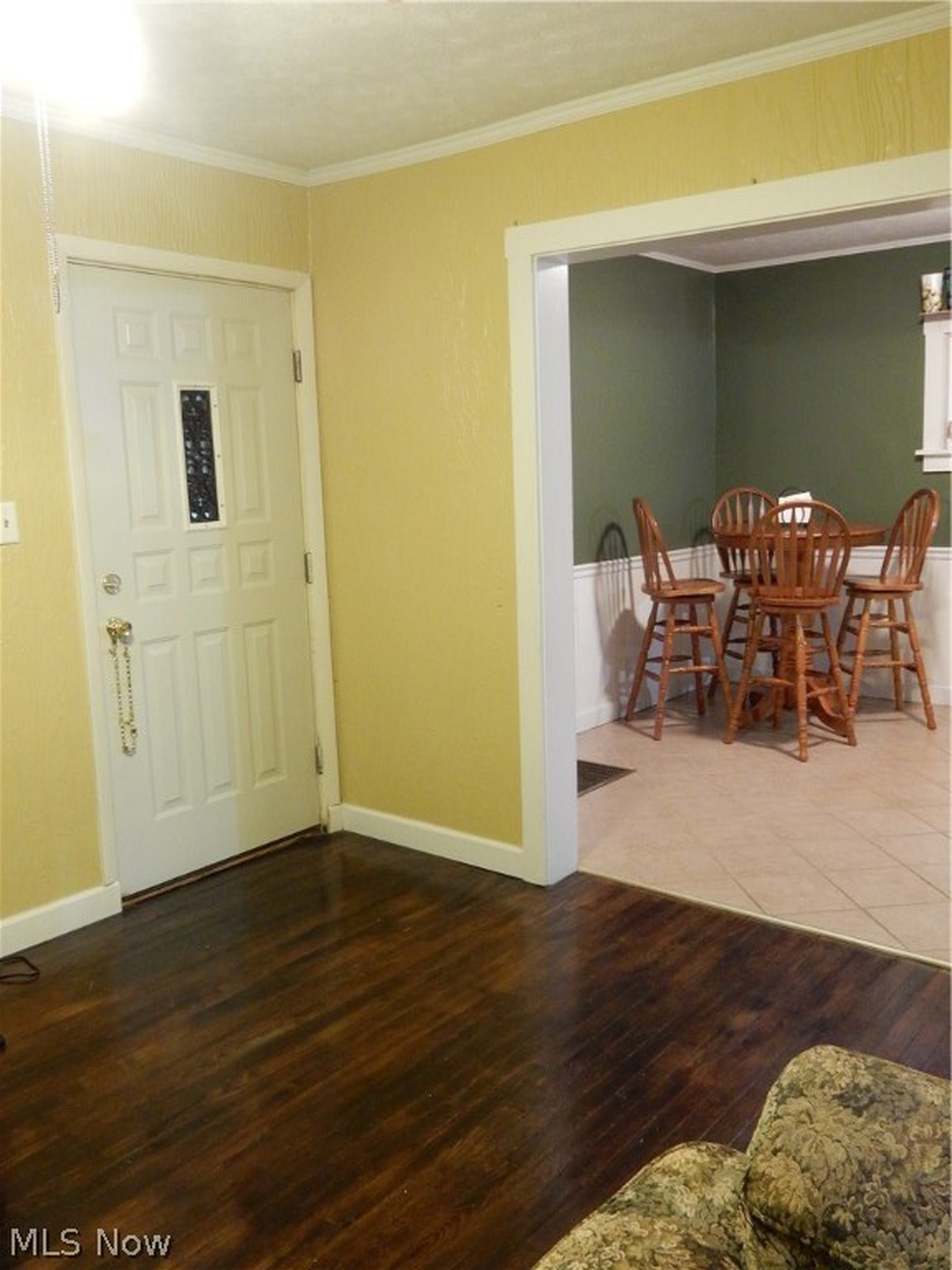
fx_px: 1100
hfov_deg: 46.8
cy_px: 635
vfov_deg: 60.0
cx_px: 476
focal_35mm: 30
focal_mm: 5.4
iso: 560
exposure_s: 1/8
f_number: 4
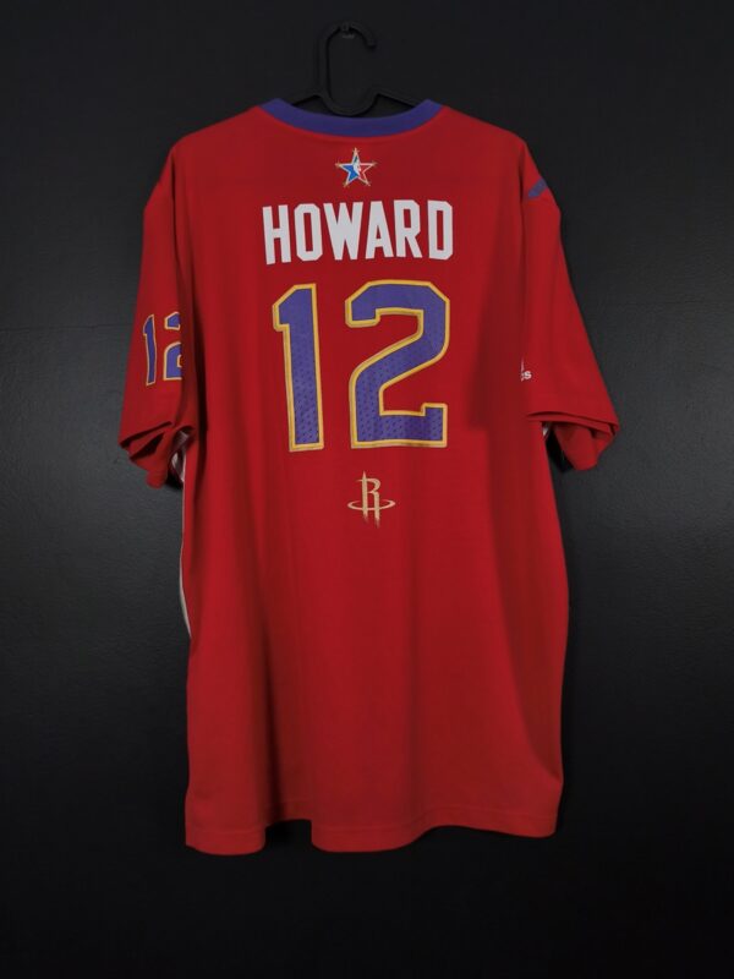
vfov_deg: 69.4
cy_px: 490
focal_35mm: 25
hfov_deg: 54.9
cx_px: 367
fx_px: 707
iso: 400
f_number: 1.6
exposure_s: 1/125
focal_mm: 6.57
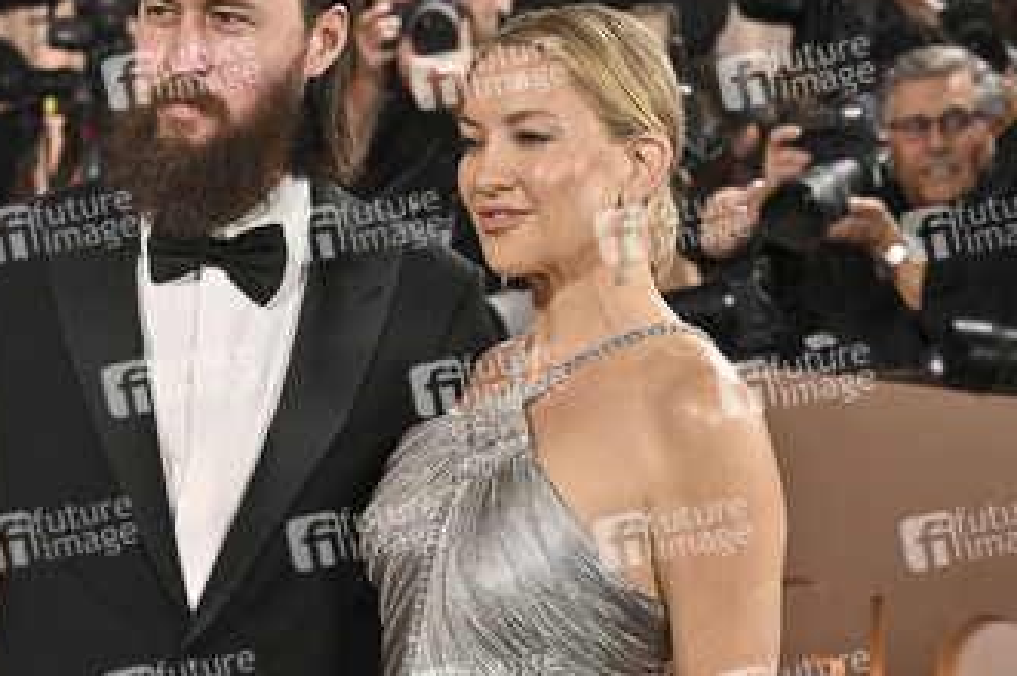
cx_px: 407
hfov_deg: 18.8
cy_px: 304
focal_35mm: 109
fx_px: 3076
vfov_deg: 12.5
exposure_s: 1/320
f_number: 5.6
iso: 2500
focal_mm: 80
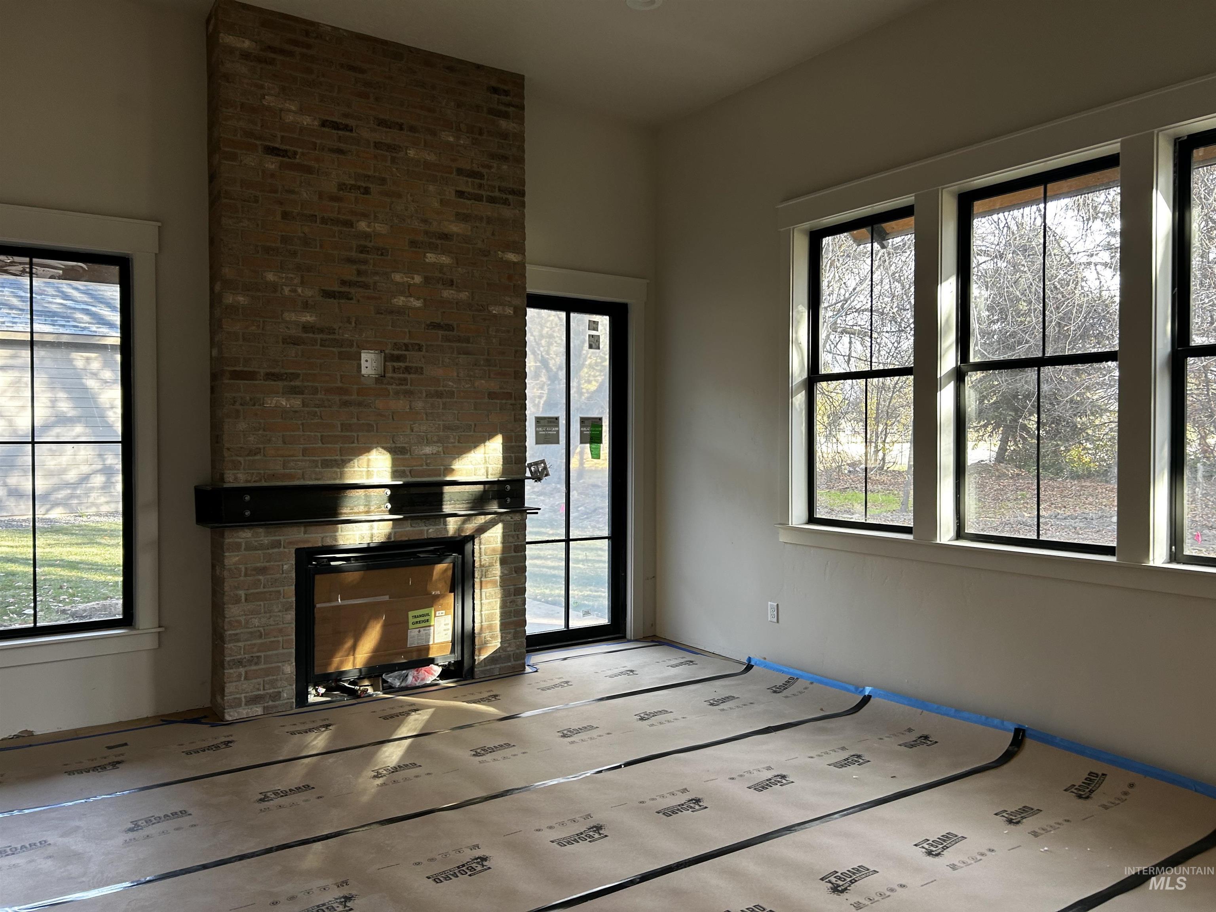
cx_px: 608
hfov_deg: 67.3
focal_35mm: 26
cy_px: 456
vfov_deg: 53.1
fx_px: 913
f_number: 1.5
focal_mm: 5.7
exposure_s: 1/60
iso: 80
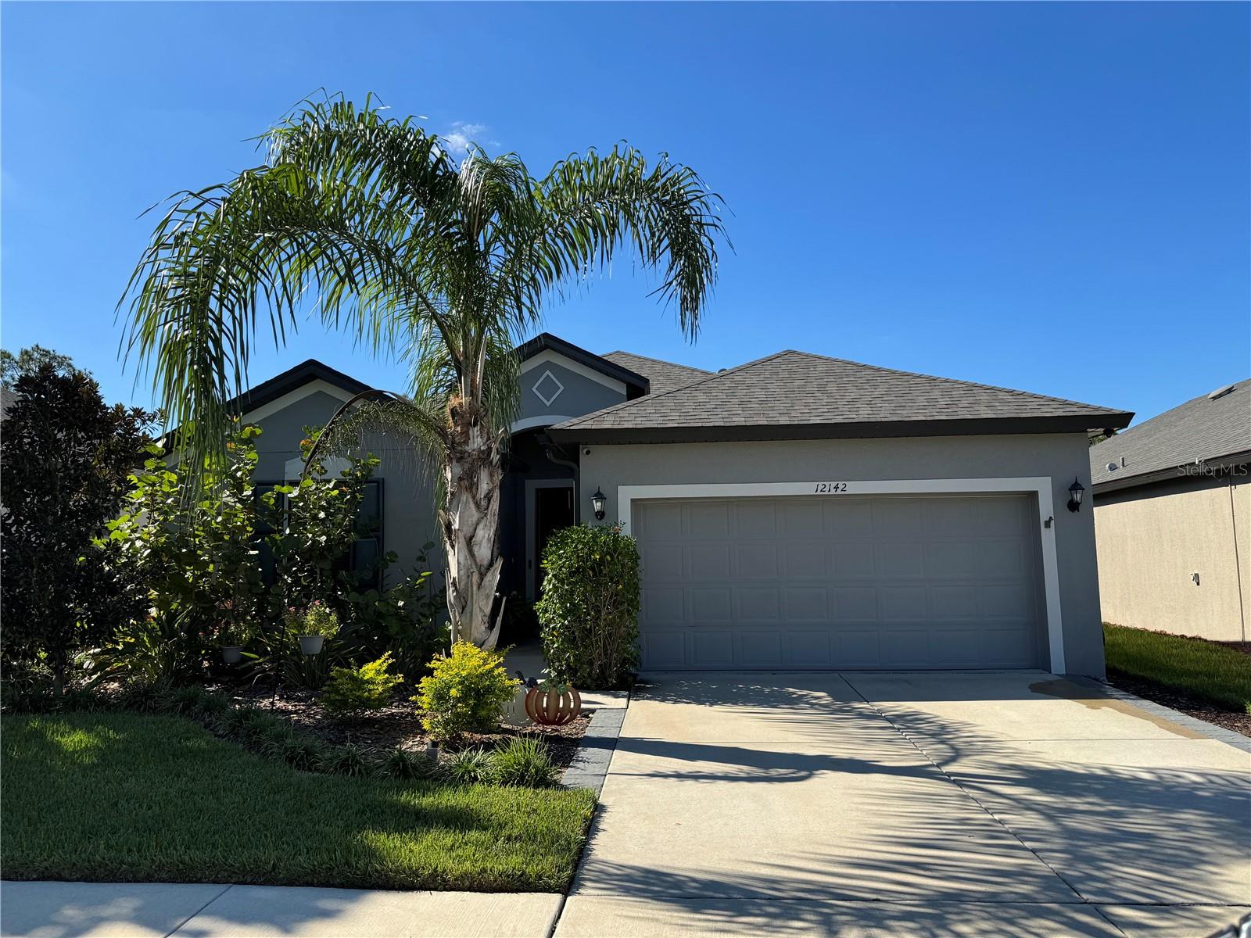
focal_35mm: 24
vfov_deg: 56.8
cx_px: 626
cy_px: 469
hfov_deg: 71.6
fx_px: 867
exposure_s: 1/3597
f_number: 1.78
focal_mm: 6.86
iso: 80
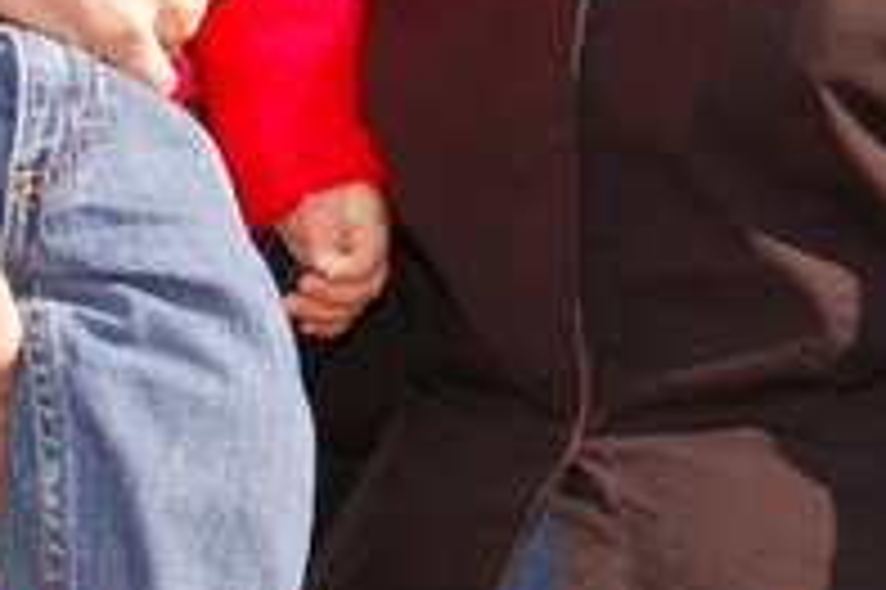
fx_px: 7770
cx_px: 477
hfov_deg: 6.5
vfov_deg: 4.3
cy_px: -595
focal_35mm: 316
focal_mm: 52
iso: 400
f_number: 9
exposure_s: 1/320
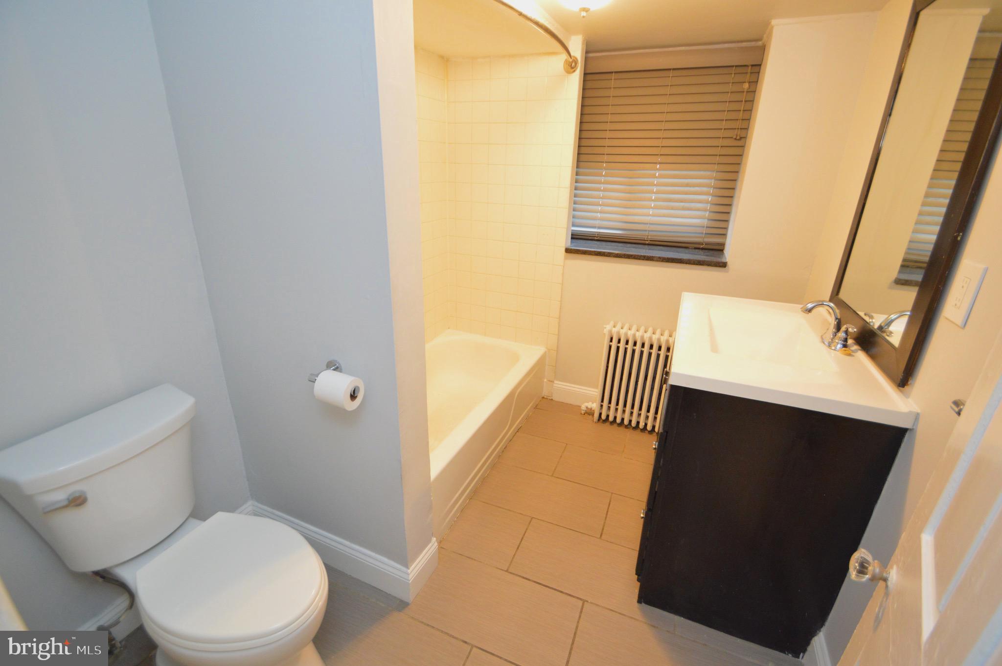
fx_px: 417
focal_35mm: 15
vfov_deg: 77.2
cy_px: 333
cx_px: 501
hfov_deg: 100.4
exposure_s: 1/60
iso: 1250
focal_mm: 10
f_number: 3.5
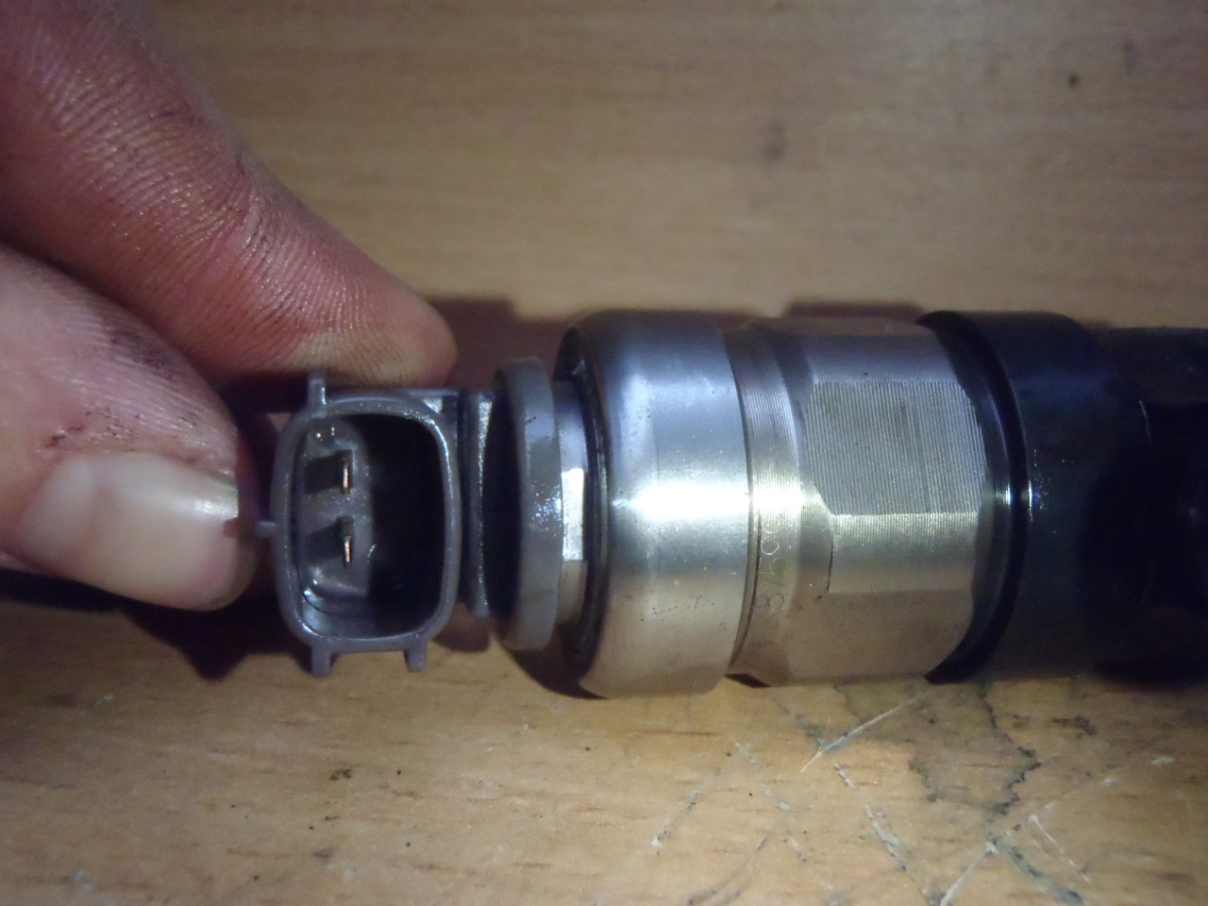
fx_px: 1291
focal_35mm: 37
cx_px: 604
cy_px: 453
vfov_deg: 38.7
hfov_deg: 50.1
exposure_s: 1/40
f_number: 4.7
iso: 1000
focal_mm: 6.64
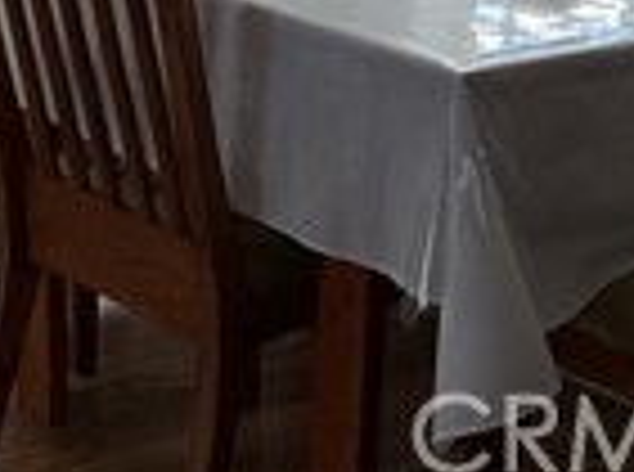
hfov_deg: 13.8
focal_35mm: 132
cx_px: -396
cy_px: -580
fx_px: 2411
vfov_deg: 10.0
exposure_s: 1/60
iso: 40
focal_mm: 3
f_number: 1.8
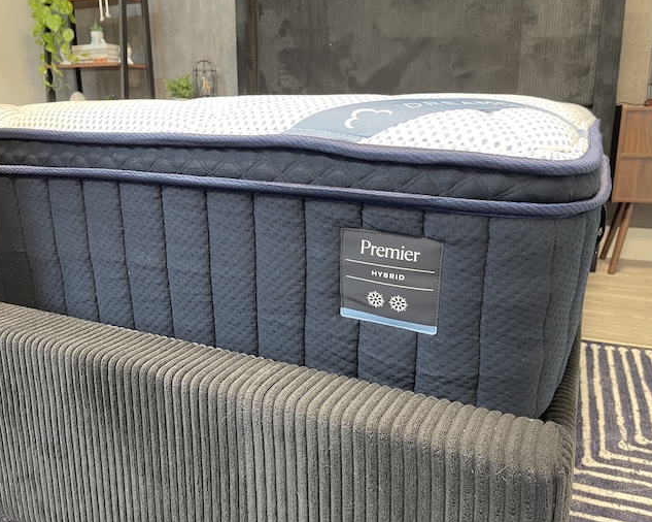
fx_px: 521
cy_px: 258
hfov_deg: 64.1
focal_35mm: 27
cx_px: 313
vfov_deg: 53.2
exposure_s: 1/60
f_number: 1.6
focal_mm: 5.1
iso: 250
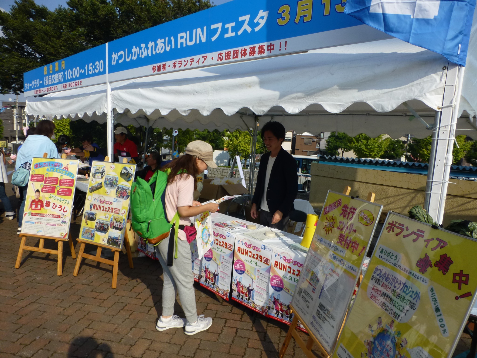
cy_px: 179
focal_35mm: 24
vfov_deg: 56.8
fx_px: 331
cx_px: 238
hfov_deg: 71.6
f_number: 4
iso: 100
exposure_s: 1/1000
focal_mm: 4.3
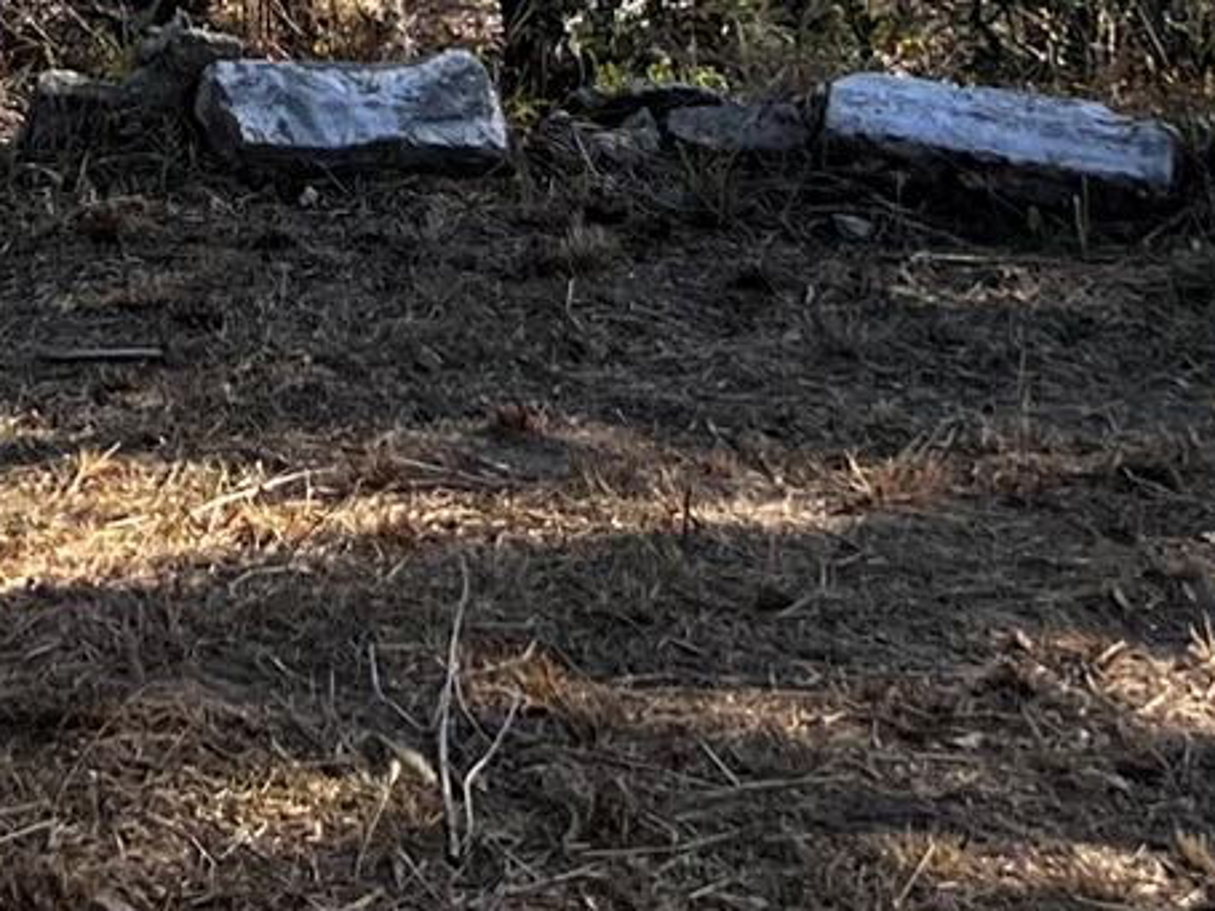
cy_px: -834
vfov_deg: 11.5
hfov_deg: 16.4
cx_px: -72
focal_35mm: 117
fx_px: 4106
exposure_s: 1/1901
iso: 50
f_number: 1.5
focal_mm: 5.7
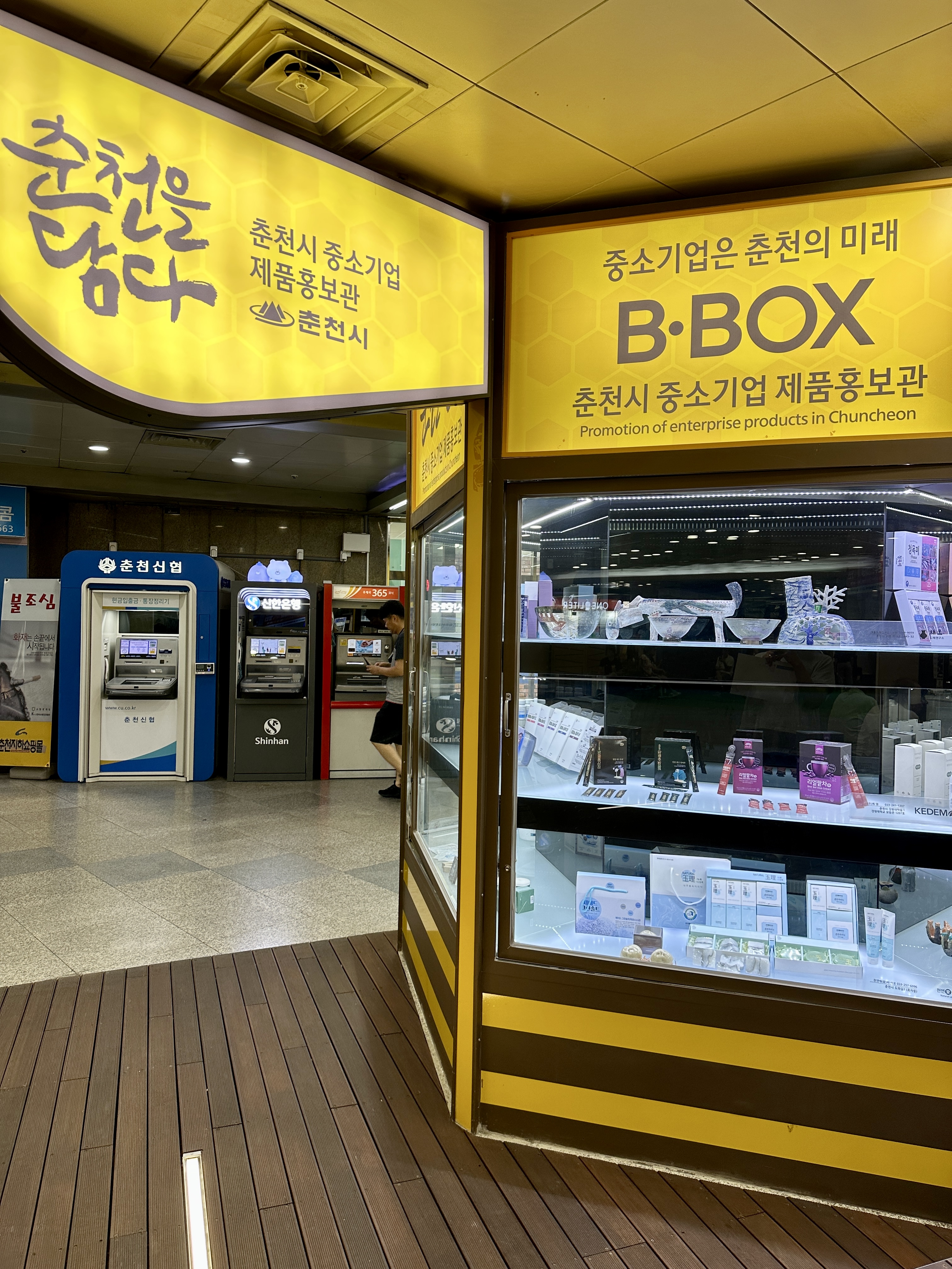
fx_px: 880
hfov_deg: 56.8
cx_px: 476
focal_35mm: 24
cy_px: 634
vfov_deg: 71.6
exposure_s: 1/120
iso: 100
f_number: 1.78
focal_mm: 6.86
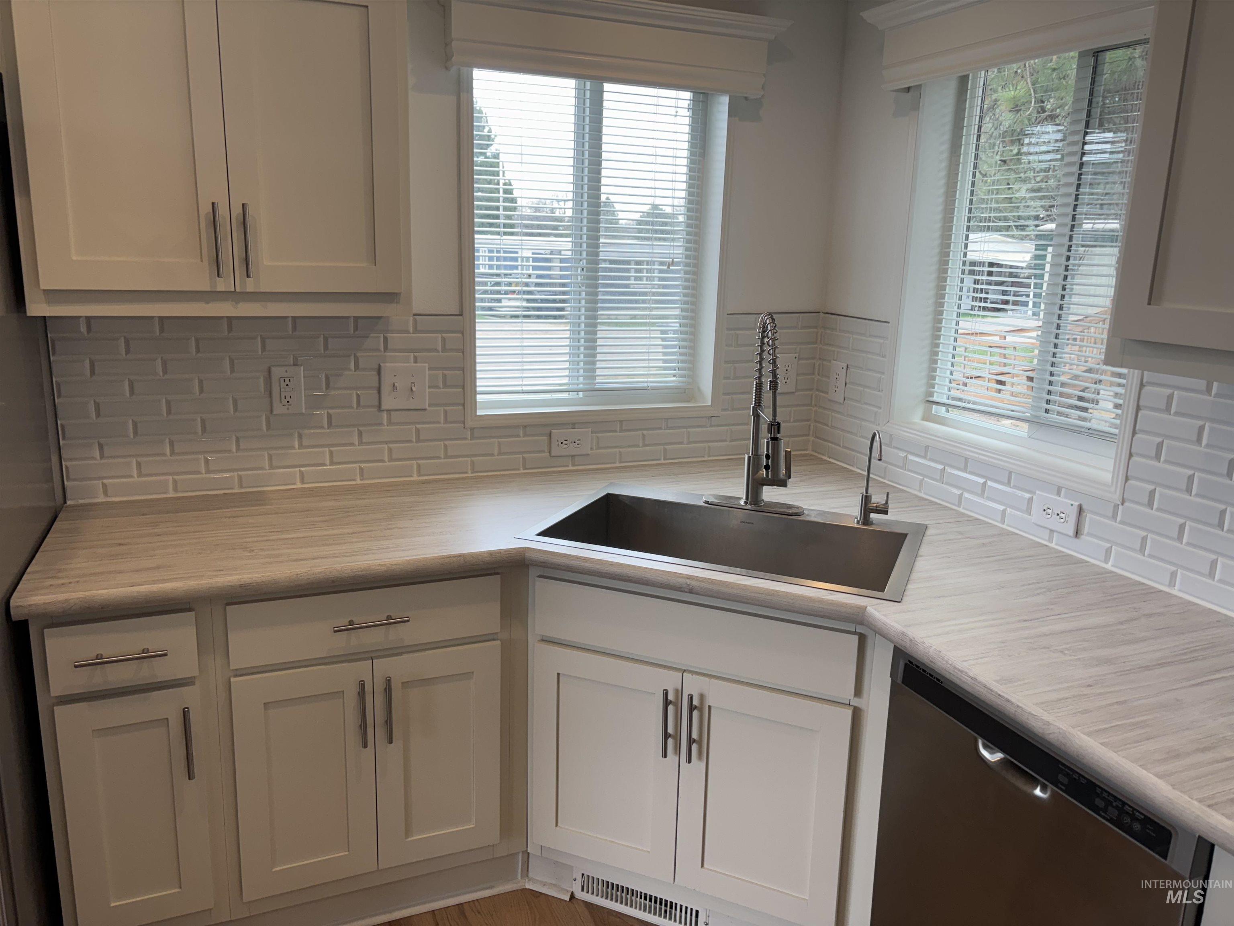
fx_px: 927
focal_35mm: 26
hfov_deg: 67.3
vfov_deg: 53.1
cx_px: 617
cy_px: 463
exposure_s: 1/130
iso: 40
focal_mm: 5.96
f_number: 1.6
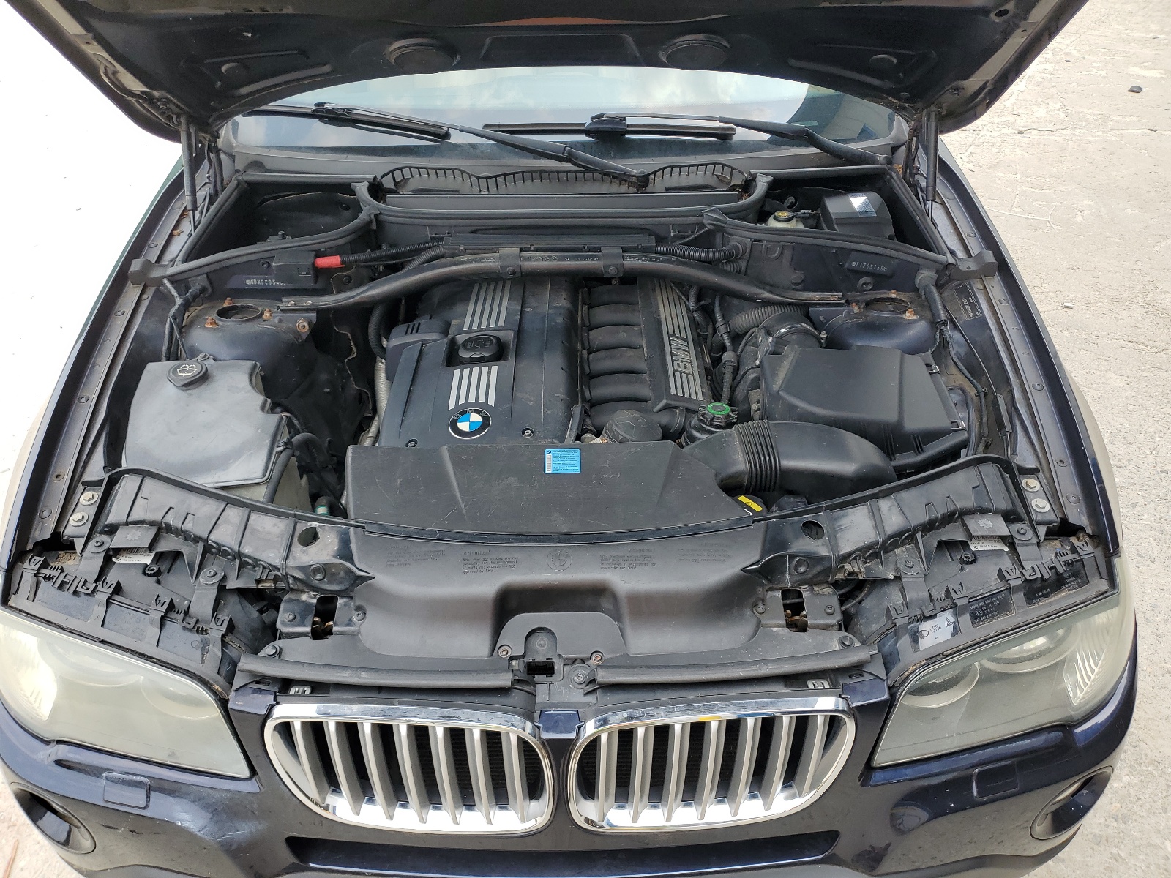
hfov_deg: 67.3
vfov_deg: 53.1
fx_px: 880
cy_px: 439
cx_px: 586
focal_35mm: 26
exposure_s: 1/556
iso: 50
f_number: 1.5
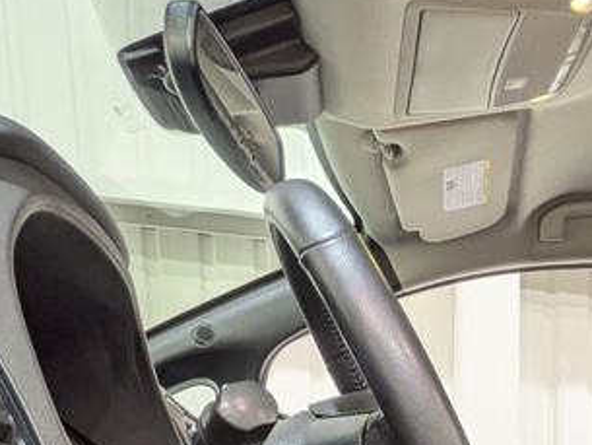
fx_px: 804
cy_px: 672
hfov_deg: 36.9
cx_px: 571
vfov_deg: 24.1
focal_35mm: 47
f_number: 2.2
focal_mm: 1.83
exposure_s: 1/25
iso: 71
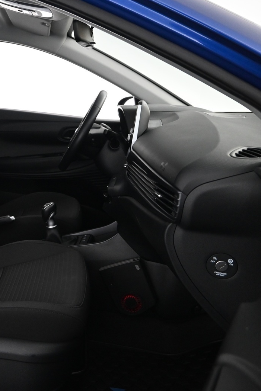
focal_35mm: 37
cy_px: 196
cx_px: -1
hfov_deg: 32.9
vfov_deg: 51.9
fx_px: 402
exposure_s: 1/25
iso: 1600
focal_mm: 16
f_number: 3.5
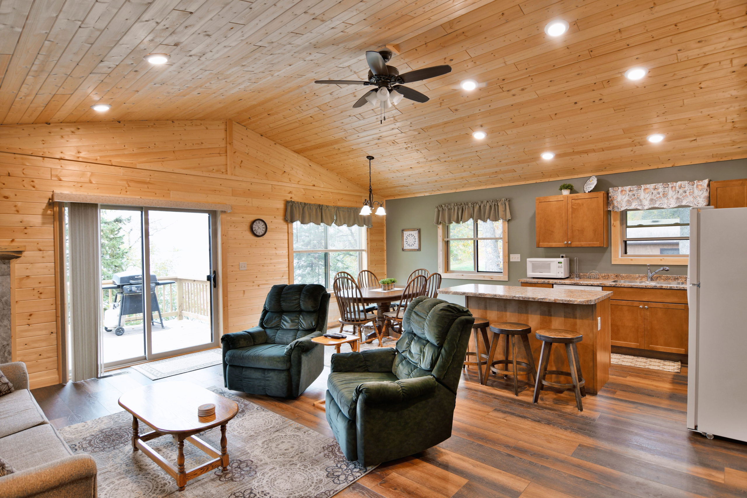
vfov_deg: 67.4
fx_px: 373
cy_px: 249
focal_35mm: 18
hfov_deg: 90.0
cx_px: 374
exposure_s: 1/4
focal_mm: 12
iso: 100
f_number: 5.6
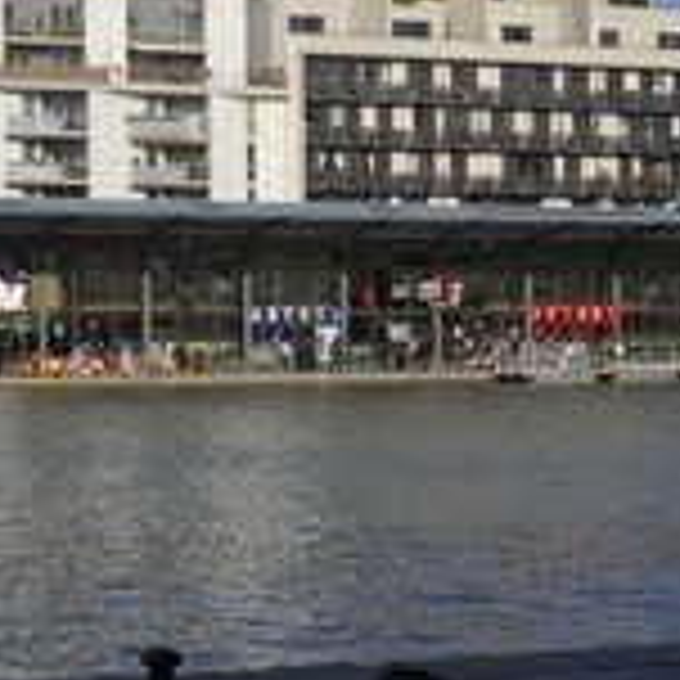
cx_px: 5
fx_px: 1889
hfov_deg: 19.8
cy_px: 360
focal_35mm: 85
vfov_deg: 20.4
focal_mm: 24
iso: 100
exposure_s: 1/500
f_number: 8
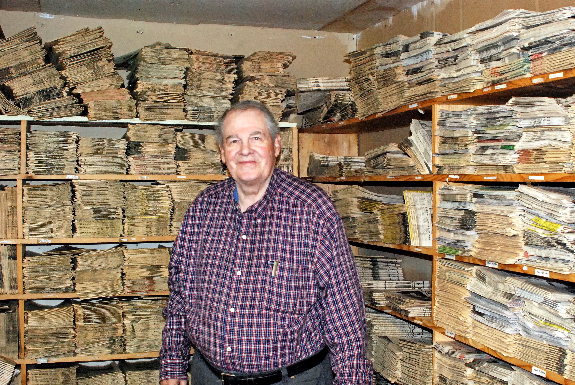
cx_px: 288
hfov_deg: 46.3
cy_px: 192
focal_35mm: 42
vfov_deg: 32.0
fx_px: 672
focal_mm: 28
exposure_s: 1/60
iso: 2000
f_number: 6.3
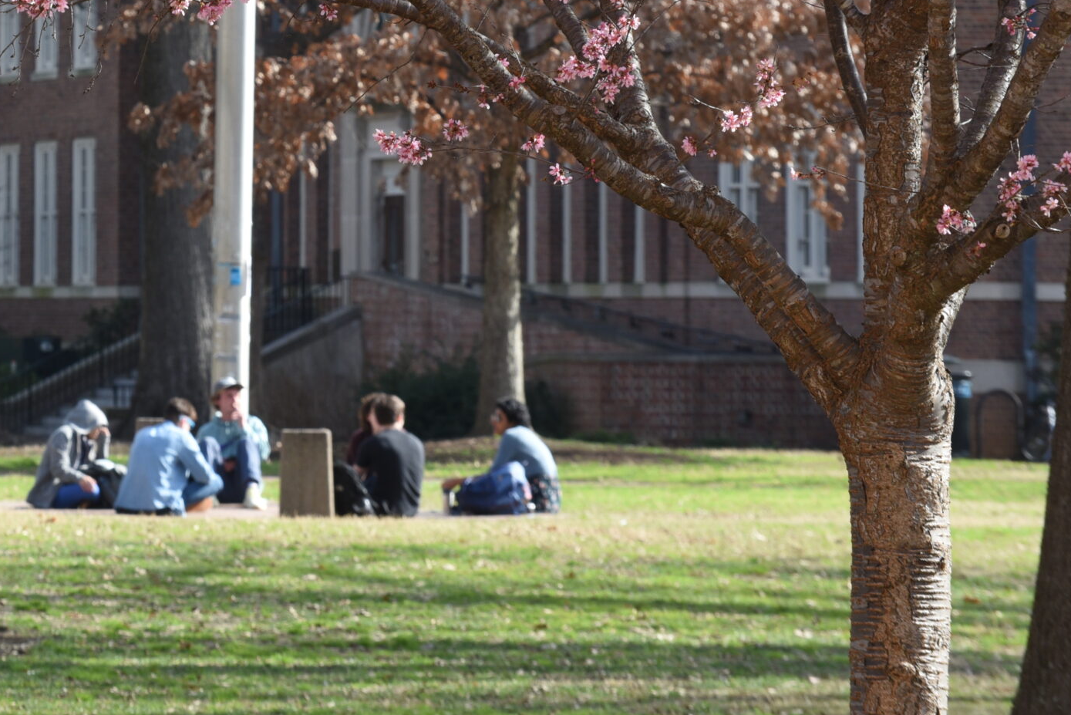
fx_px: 7677
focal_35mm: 258
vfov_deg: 5.3
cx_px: 126
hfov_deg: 8.0
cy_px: 123
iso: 500
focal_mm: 140
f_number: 10
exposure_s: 1/250
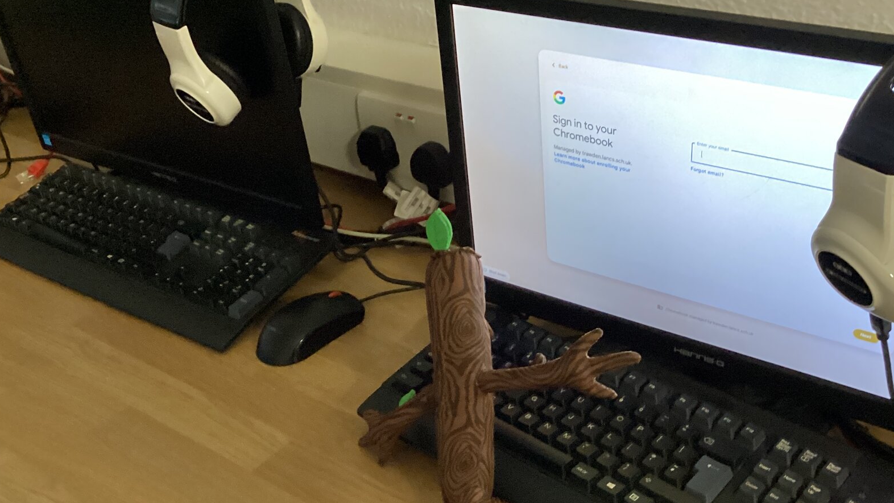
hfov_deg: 46.4
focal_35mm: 44
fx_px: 1043
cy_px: 350
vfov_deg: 26.9
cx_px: 456
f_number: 2.4
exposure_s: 1/33
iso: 400
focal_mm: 3.3
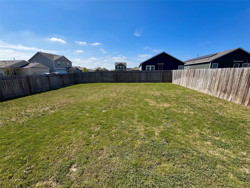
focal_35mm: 14
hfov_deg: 102.1
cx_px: 125
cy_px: 94
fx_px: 101
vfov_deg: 85.7
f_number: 2.2
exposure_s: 1/1927
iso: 50
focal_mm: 2.22
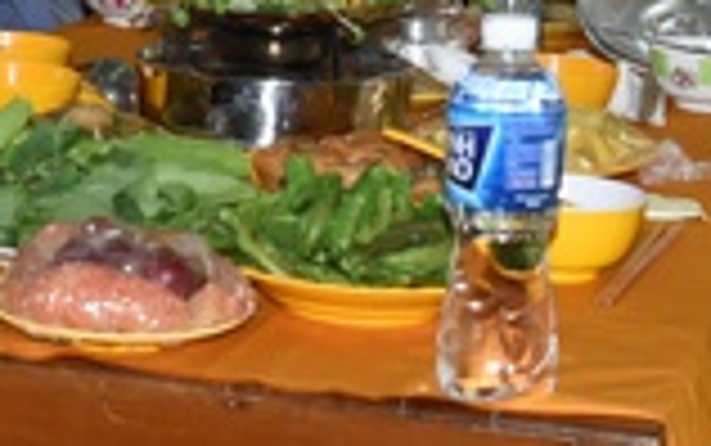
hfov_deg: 16.0
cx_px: 194
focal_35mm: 130
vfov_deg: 9.9
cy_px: -108
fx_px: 2521
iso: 640
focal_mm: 31
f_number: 5.6
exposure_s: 1/80
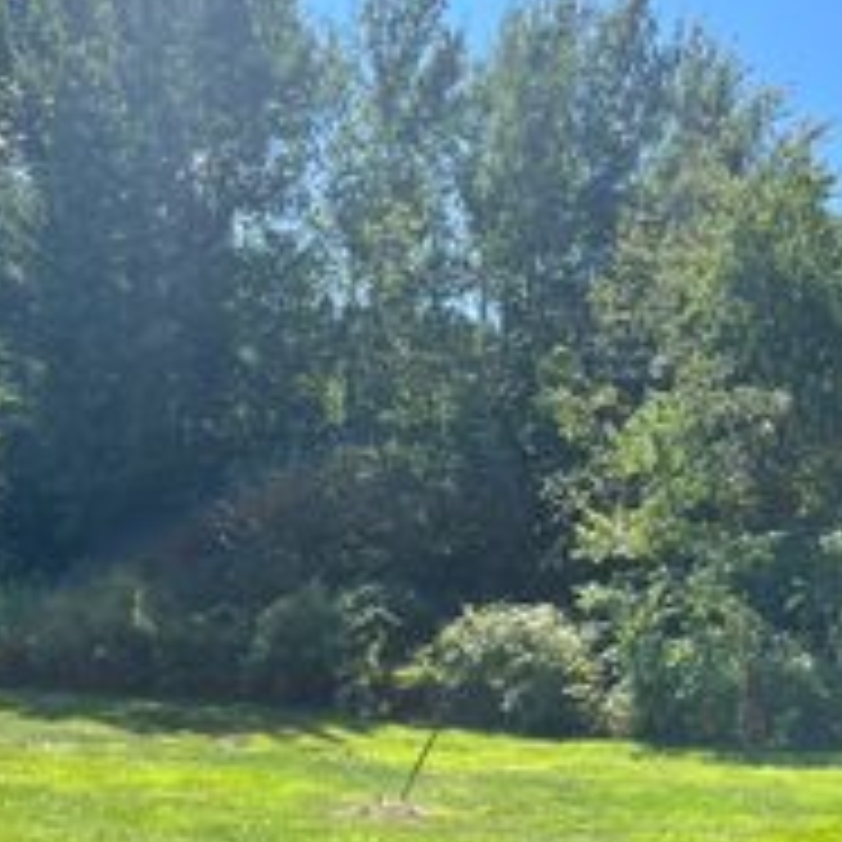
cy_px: 597
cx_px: 808
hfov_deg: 30.3
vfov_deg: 31.8
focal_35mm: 53
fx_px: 1459
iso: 50
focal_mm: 5.1
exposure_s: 1/1862
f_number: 1.6
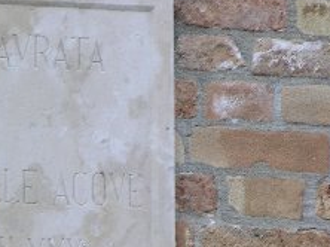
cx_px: -56
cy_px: 161
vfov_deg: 2.0
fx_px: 7066
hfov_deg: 2.7
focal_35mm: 742
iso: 50
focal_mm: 71.2
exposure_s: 1/77.9
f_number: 4.7
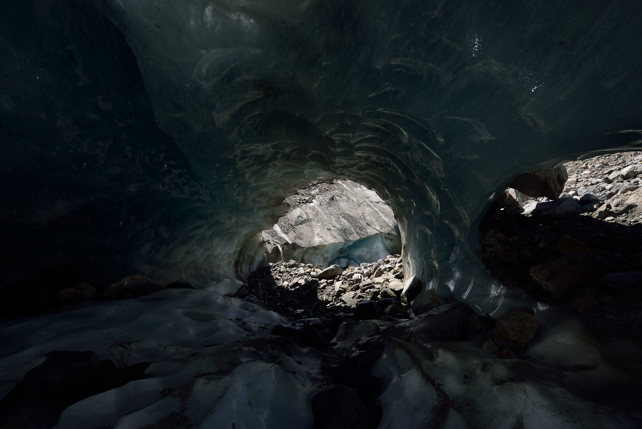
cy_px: 214
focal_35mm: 14
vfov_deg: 81.3
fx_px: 250
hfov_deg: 104.2
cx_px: 321
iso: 100
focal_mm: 14
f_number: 8
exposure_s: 1/250
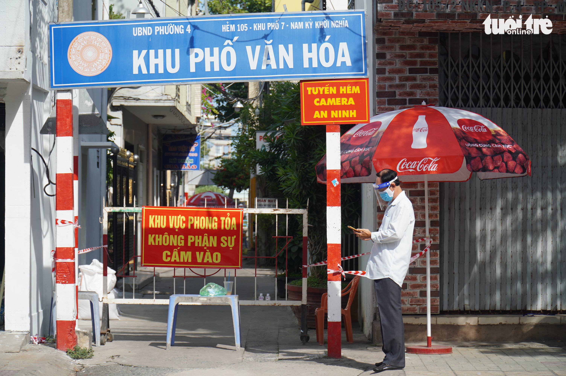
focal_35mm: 104
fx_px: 1626
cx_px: 283
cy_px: 188
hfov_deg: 19.7
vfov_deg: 13.2
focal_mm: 69
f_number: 4.5
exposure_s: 1/500
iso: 100
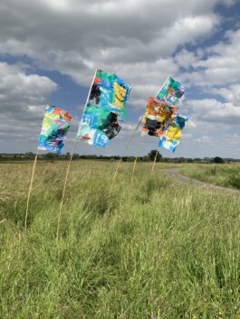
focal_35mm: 29
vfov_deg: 61.6
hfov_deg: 48.3
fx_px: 268
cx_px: 120
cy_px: 160
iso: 16
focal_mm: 3
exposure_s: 1/2959
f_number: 1.8
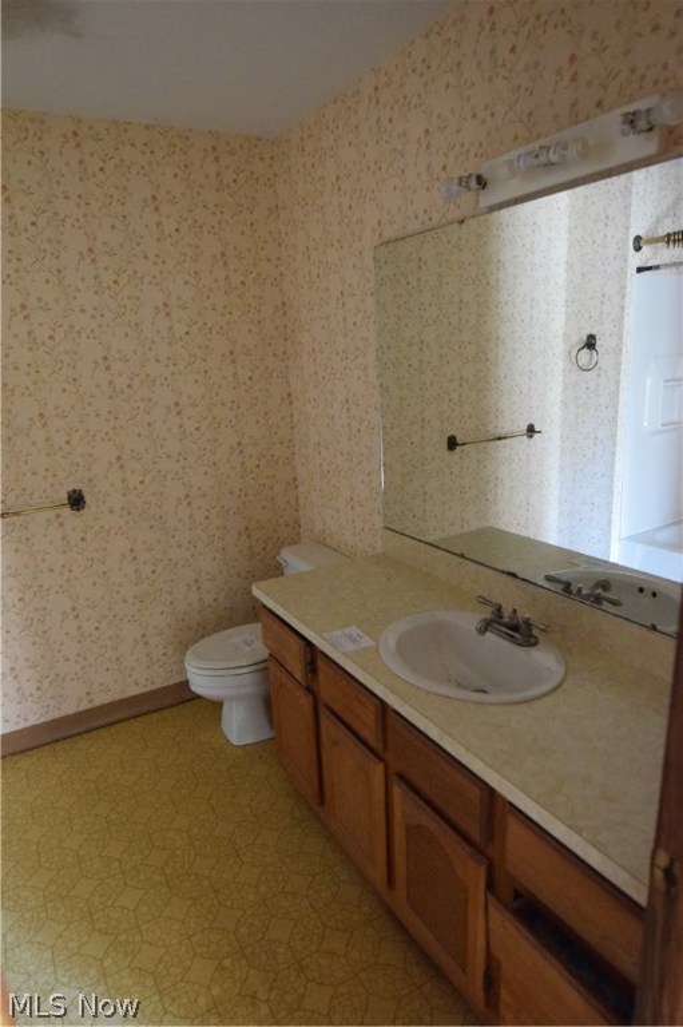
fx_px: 598
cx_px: 342
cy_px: 514
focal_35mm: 21
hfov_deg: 59.4
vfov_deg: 81.2
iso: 6400
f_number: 2.8
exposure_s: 1/15
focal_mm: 14
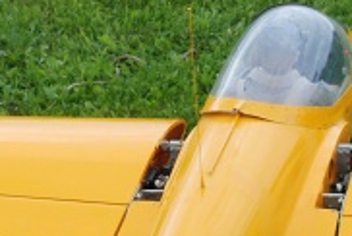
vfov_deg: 9.6
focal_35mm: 144
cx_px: 236
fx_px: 1407
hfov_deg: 14.2
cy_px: 186
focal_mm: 29
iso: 400
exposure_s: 1/400
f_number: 10
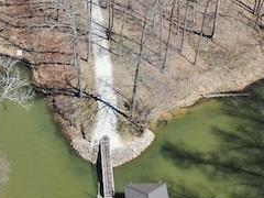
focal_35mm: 80
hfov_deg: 24.2
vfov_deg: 18.1
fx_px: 610
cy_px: 13
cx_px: 79
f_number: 2.8
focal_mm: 4.39
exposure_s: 1/640
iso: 100
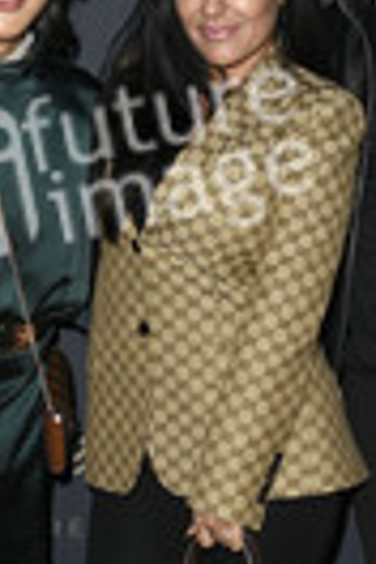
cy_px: 385
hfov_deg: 15.5
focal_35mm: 88
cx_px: 218
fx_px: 1379
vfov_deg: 23.0
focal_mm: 29
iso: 500
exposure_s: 1/250
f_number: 5.6
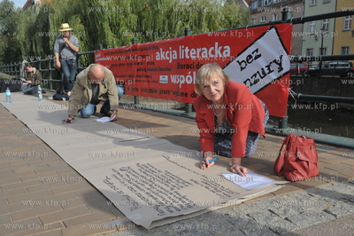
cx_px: 177
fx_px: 314
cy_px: 118
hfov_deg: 58.8
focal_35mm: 32
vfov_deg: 41.0
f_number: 8
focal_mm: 32
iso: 640
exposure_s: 1/1250
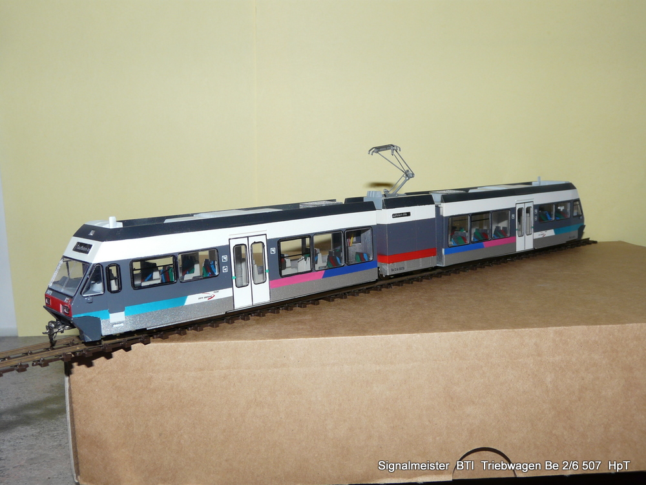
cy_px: 242
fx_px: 653
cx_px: 323
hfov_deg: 52.6
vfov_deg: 40.7
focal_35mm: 35
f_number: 4
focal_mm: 5.8
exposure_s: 1/40
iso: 100
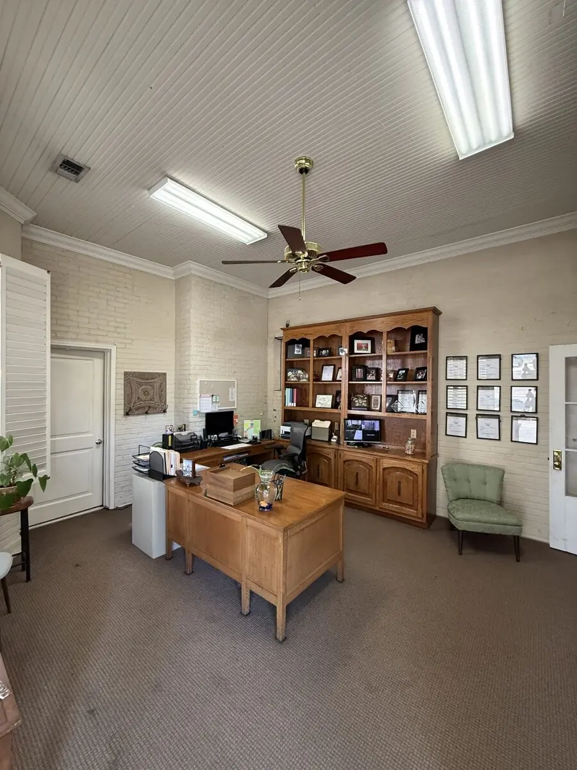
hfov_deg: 85.7
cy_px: 385
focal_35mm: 14
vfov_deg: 102.1
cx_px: 288
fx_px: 311
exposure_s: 1/99
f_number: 2.2
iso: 250
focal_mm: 2.22
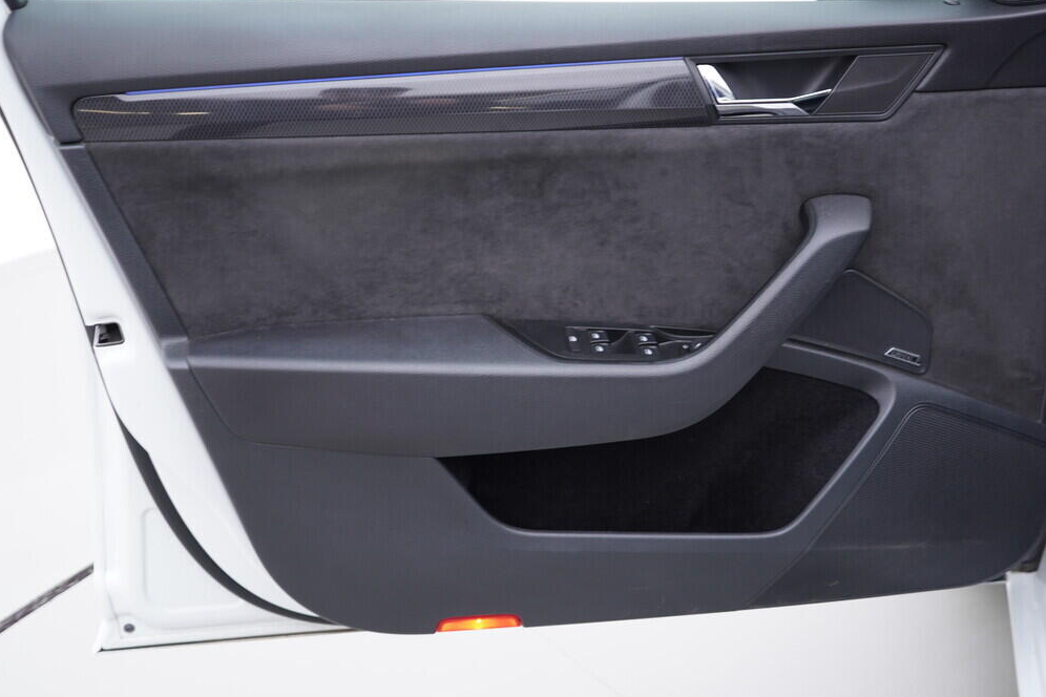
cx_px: 523
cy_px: 347
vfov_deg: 35.9
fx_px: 1075
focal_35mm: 37
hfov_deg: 51.9
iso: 125
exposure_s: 1/40
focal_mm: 24
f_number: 2.8
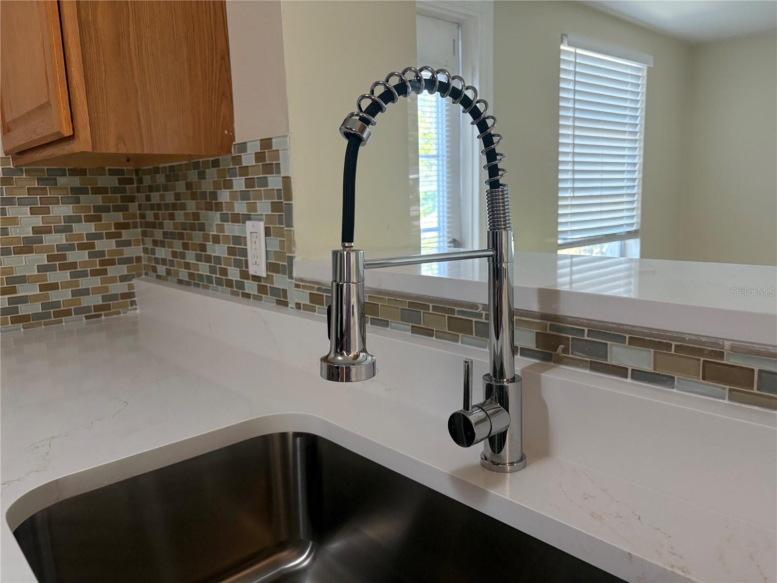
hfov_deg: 67.3
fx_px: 584
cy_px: 292
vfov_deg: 53.1
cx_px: 388
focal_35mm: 26
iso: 200
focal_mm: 5.96
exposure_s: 1/120
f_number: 1.6
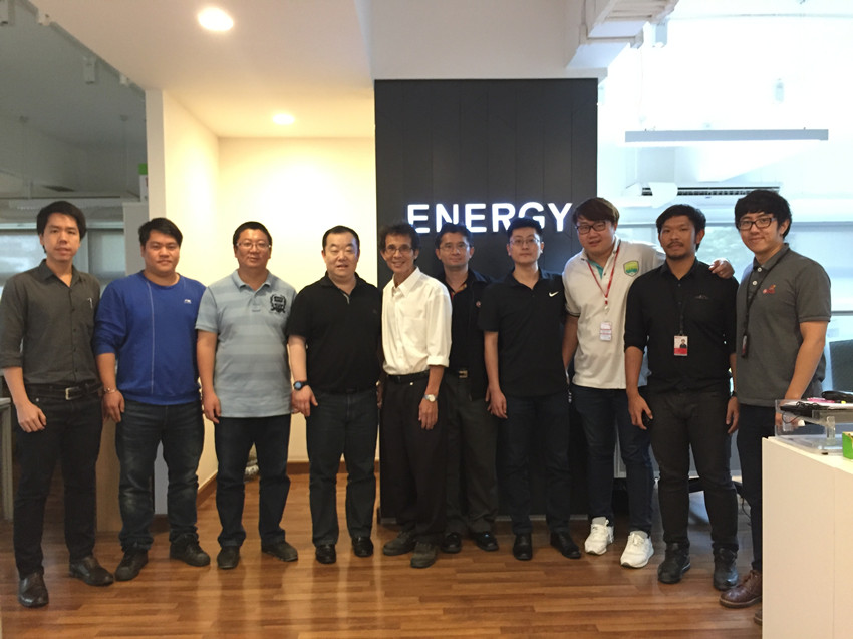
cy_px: 320
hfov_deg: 61.7
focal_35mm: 29
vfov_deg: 48.2
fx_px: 714
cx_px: 426
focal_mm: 4.15
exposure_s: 1/33
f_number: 2.2
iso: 250
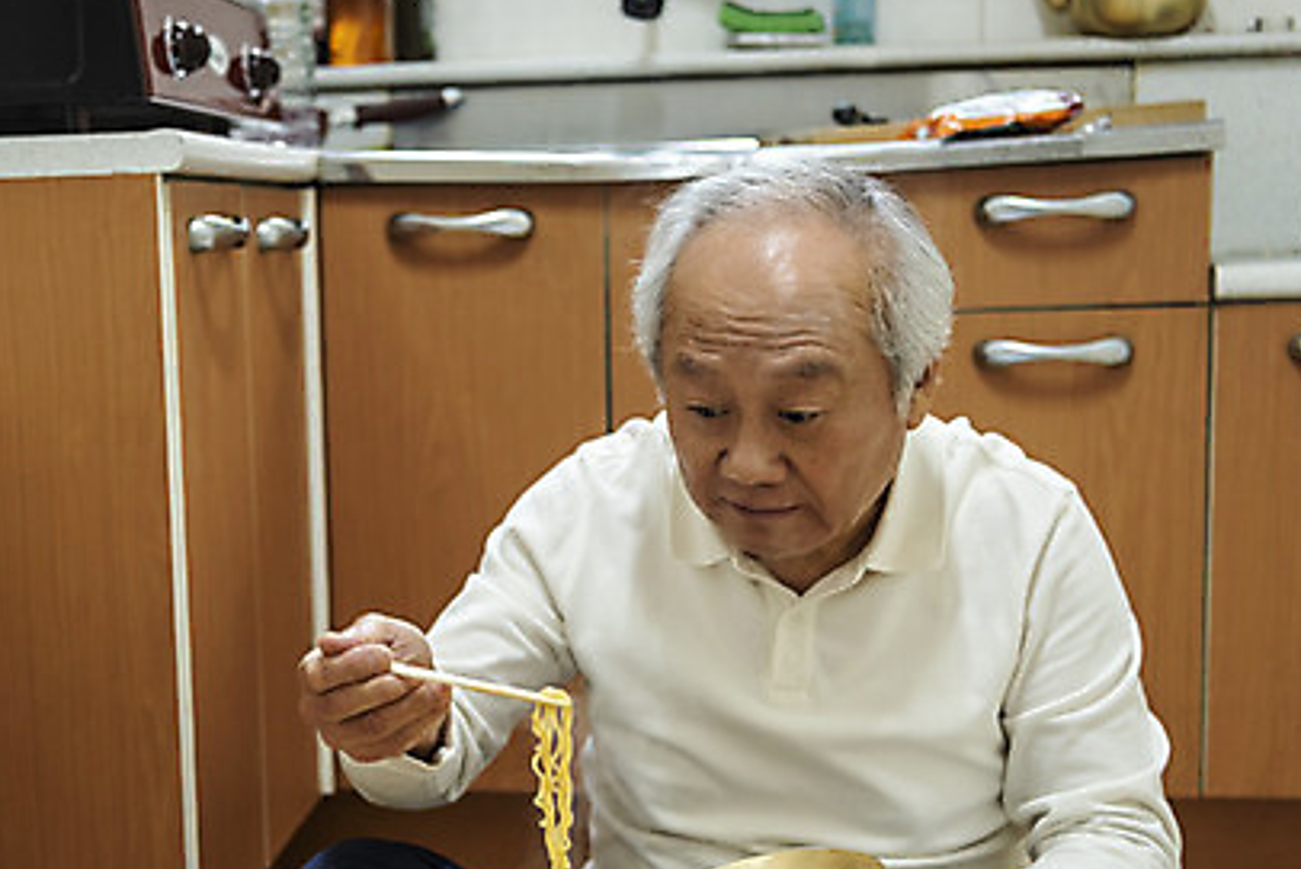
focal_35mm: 62
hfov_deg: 31.9
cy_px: 571
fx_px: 2241
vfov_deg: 21.9
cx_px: 354
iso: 640
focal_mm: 42
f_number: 2.8
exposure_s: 1/125
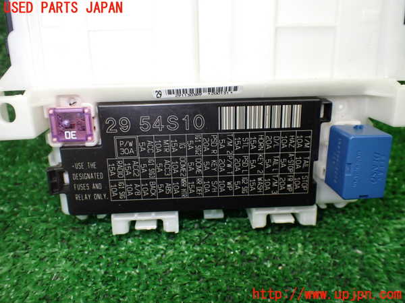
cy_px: 152
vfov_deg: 46.8
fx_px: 351
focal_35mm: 30
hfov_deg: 60.0
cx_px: 202
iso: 400
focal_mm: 5.4
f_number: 2.3
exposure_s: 1/125
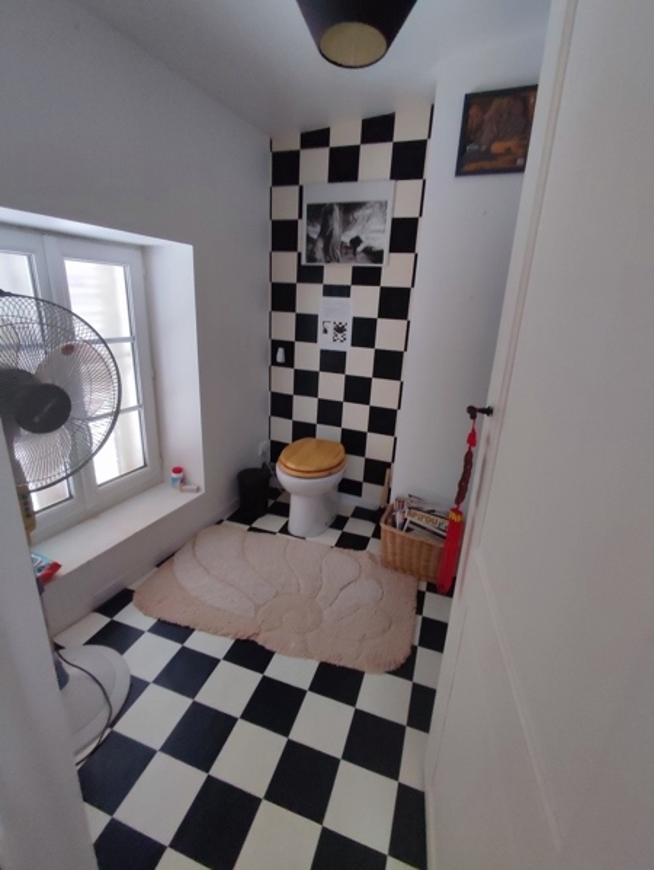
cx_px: 327
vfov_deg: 94.5
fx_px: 403
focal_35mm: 16
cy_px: 435
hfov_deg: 78.2
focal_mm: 1.65
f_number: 2.2
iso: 210
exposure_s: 1/33
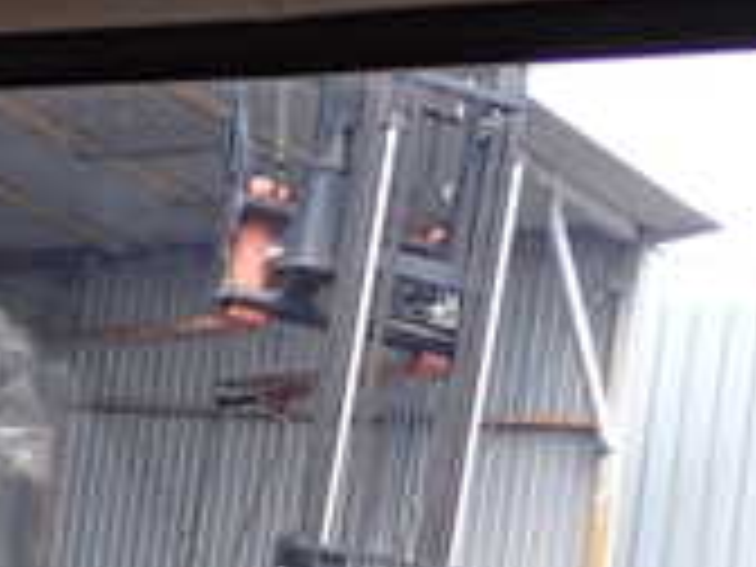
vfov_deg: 10.7
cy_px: 716
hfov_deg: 14.5
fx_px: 2970
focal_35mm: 136
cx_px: 374
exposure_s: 1/100
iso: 100
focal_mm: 6.83
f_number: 3.5
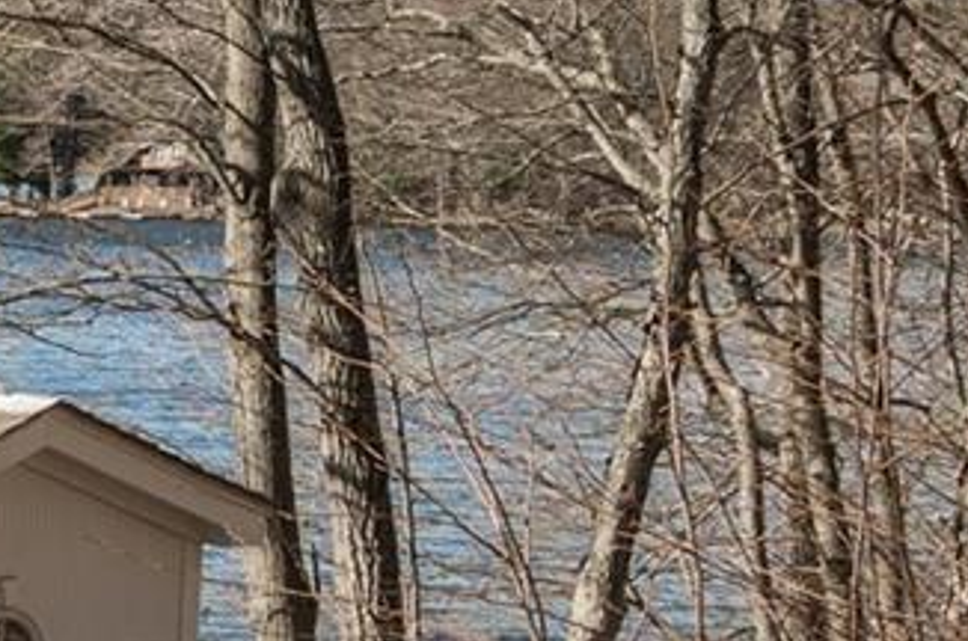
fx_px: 4052
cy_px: 436
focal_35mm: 151
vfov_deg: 9.0
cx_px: -1799
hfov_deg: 10.4
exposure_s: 1/250
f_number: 8
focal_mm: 24
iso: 100
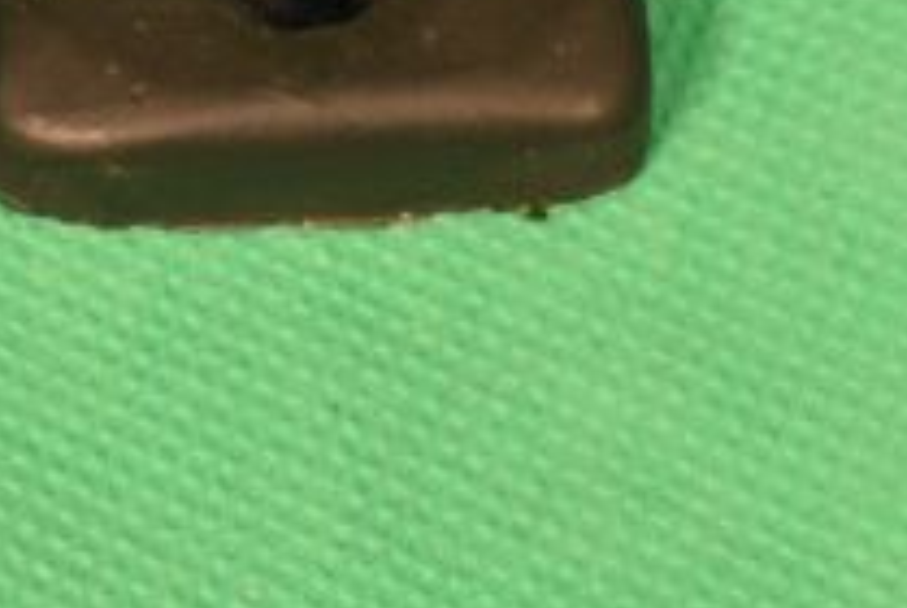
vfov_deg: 5.8
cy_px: -100
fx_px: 5965
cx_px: -200
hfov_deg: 8.6
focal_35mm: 236
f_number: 20
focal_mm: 55
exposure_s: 1/100
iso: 3200
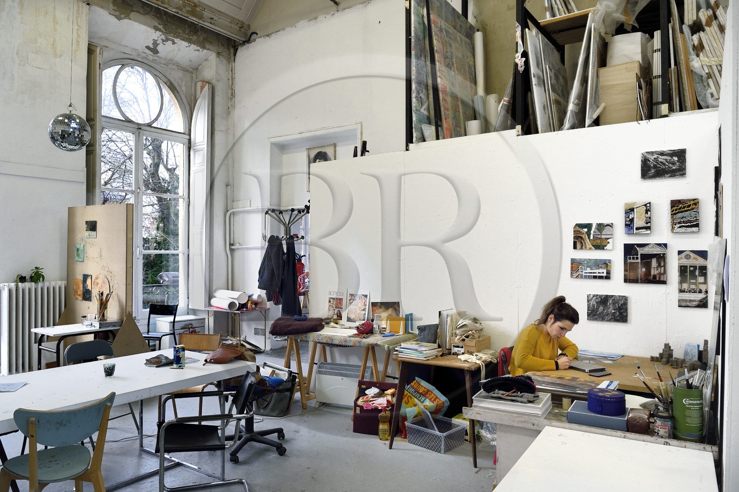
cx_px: 370
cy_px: 246
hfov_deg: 69.4
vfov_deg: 49.5
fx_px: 533
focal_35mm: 26
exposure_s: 1/160
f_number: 7.1
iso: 800
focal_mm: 26
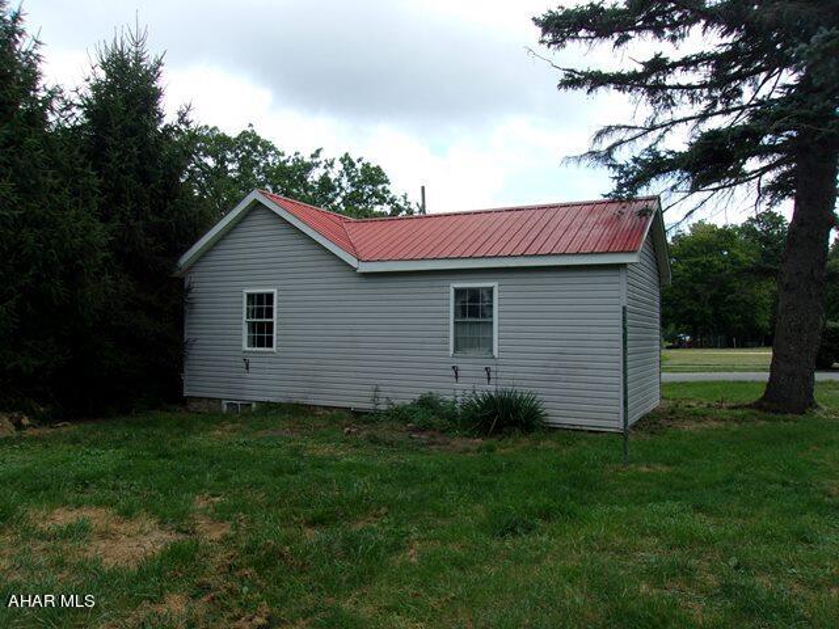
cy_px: 314
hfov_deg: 65.3
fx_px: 654
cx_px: 420
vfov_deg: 51.4
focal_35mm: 27
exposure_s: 1/56
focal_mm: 4.9
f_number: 10.4
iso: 80
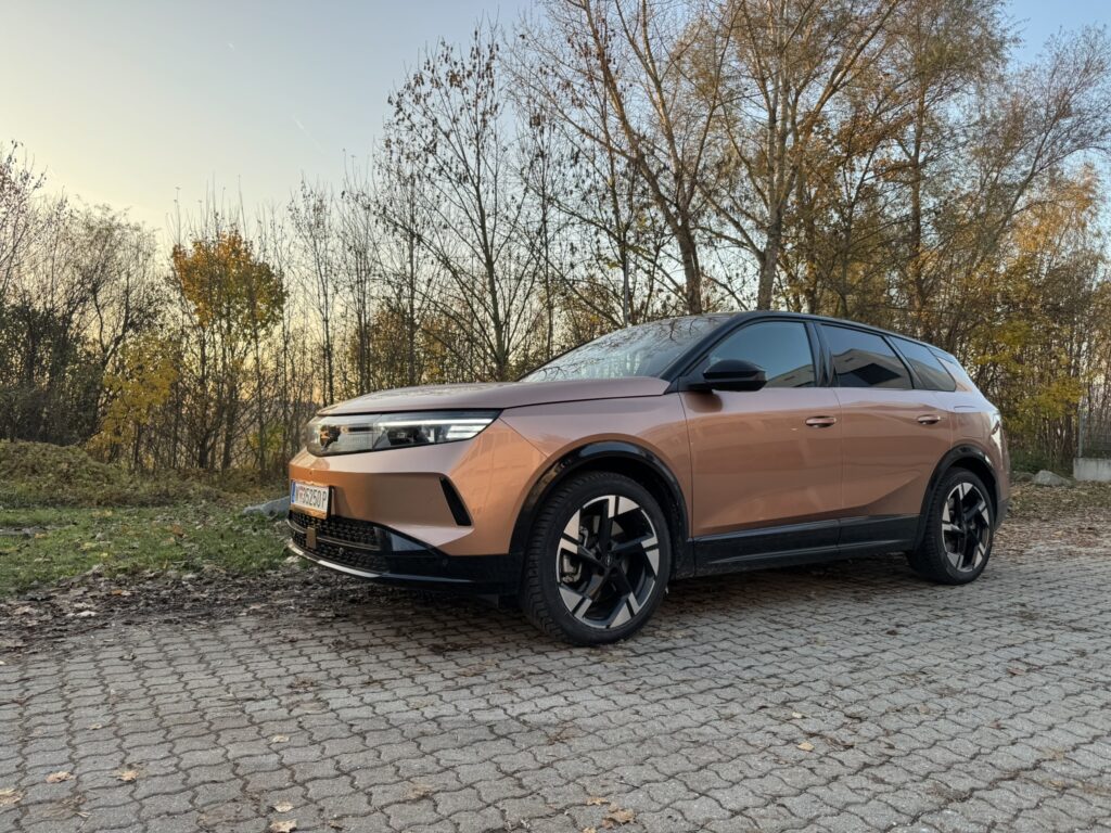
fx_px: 770
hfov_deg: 71.6
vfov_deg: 56.8
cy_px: 416
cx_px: 556
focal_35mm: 24
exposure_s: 1/442
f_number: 1.78
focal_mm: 6.76
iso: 80
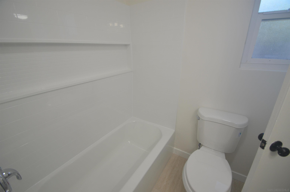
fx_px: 121
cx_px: 145
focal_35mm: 15
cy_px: 96
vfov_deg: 77.1
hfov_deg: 100.5
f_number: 5
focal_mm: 10
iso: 400
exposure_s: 1/100
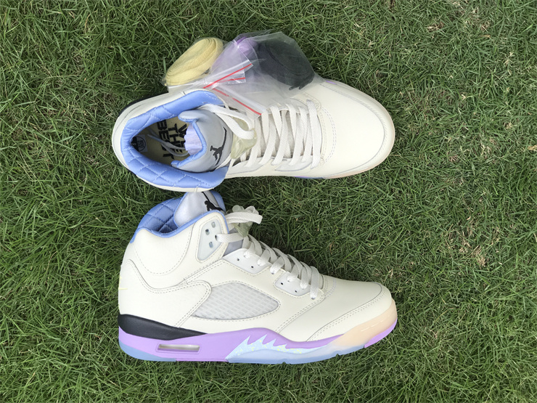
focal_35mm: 57
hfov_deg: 33.8
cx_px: 268
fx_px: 884
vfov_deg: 25.7
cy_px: 202
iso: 20
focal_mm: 6.6
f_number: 2.8
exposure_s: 1/253
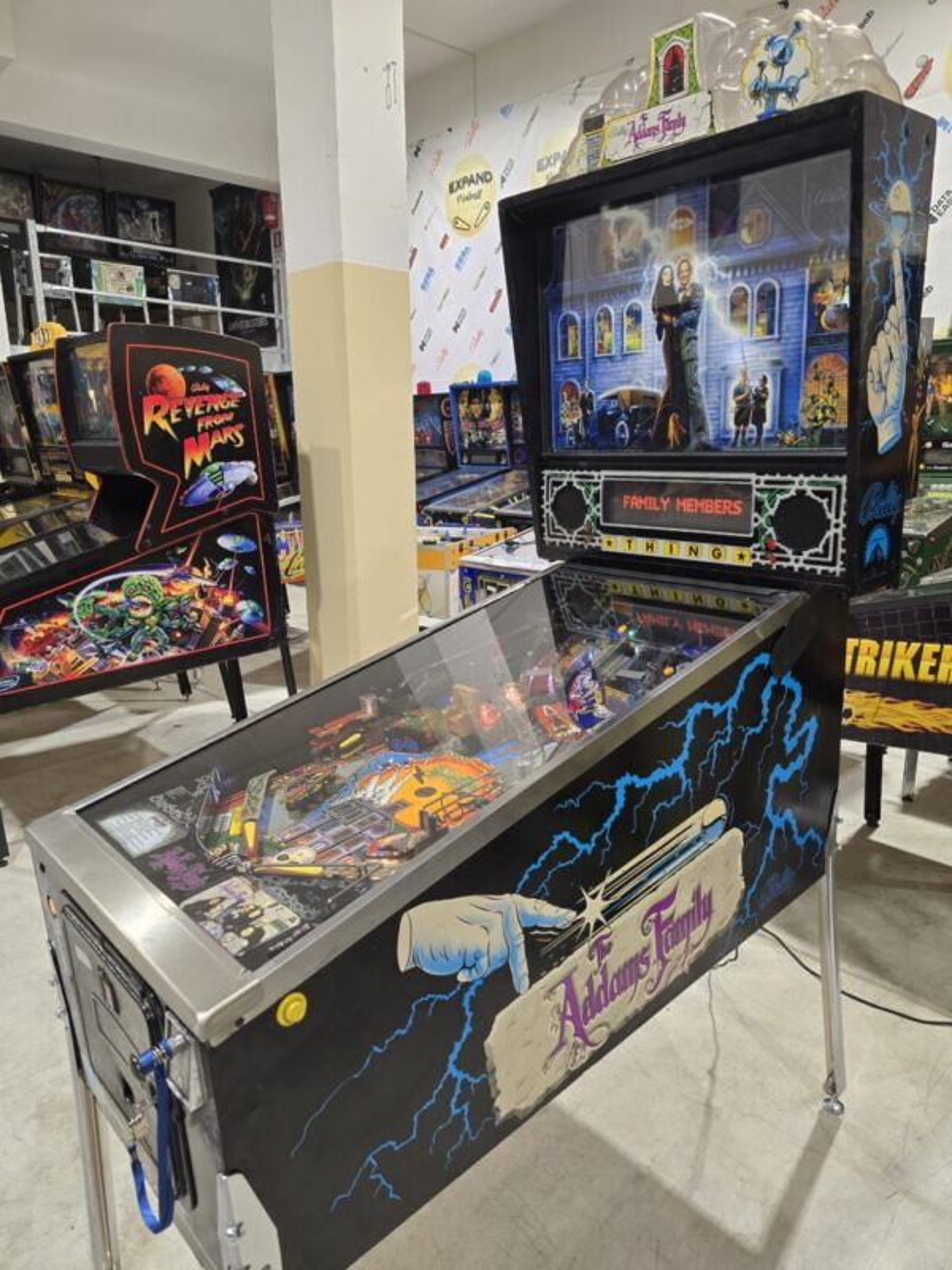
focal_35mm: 23
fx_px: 843
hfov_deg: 58.9
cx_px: 476
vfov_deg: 73.9
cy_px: 635
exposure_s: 1/100
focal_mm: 6.3
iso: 125
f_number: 1.7
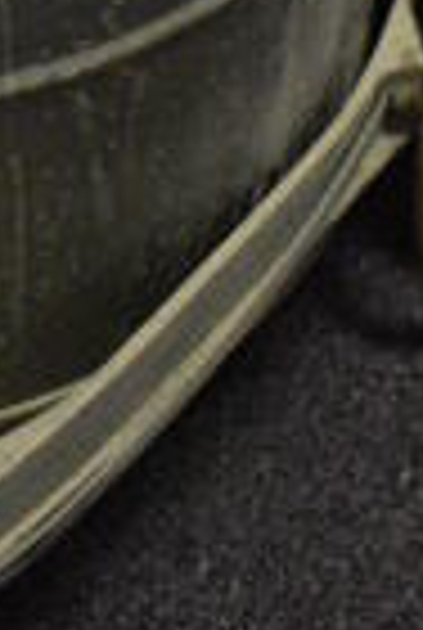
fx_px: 3420
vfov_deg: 9.4
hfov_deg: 7.0
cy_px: -893
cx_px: -212
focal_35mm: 195
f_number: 3.5
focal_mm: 20
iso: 3200
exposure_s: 1/125
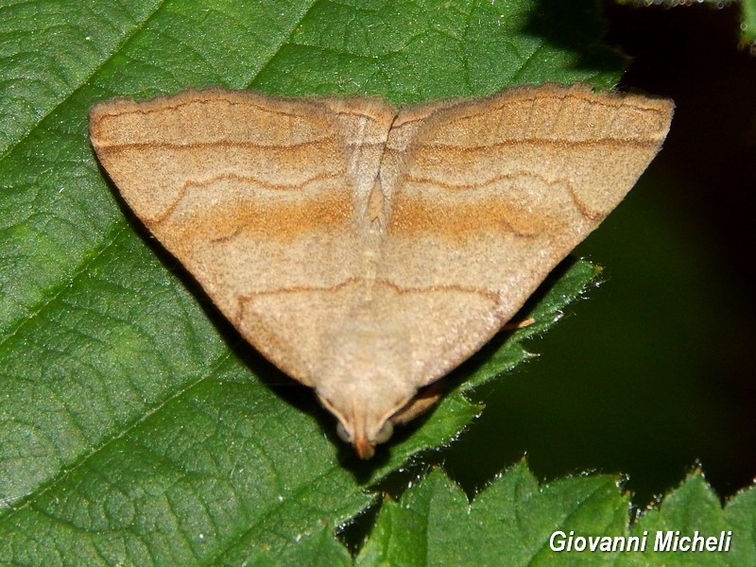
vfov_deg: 7.1
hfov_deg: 9.5
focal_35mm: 209
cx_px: 378
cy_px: 284
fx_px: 4564
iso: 200
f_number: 10.9
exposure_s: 1/30
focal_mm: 37.1
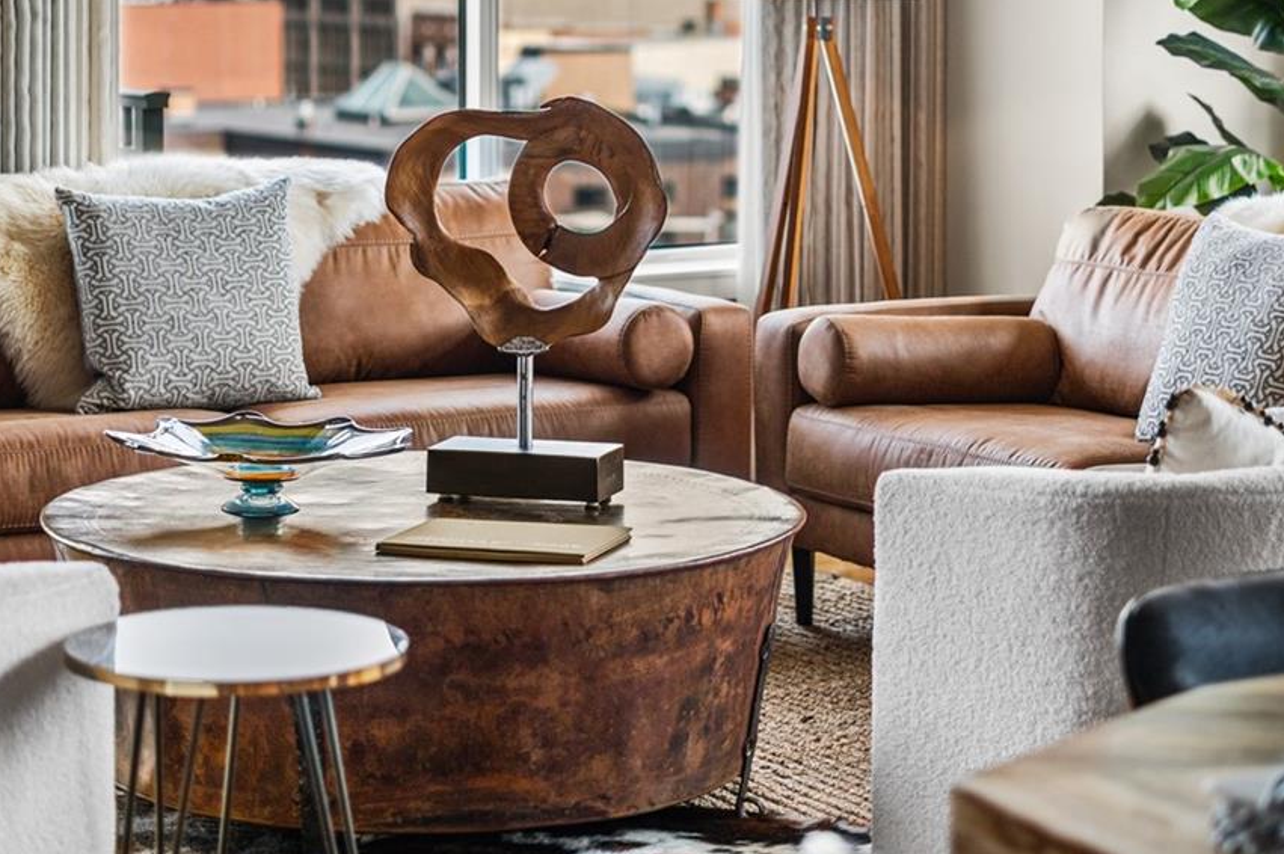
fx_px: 3350
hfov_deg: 21.7
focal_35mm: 94
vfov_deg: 14.5
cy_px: 245
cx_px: 613
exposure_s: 1/400
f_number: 1.8
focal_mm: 50
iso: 320
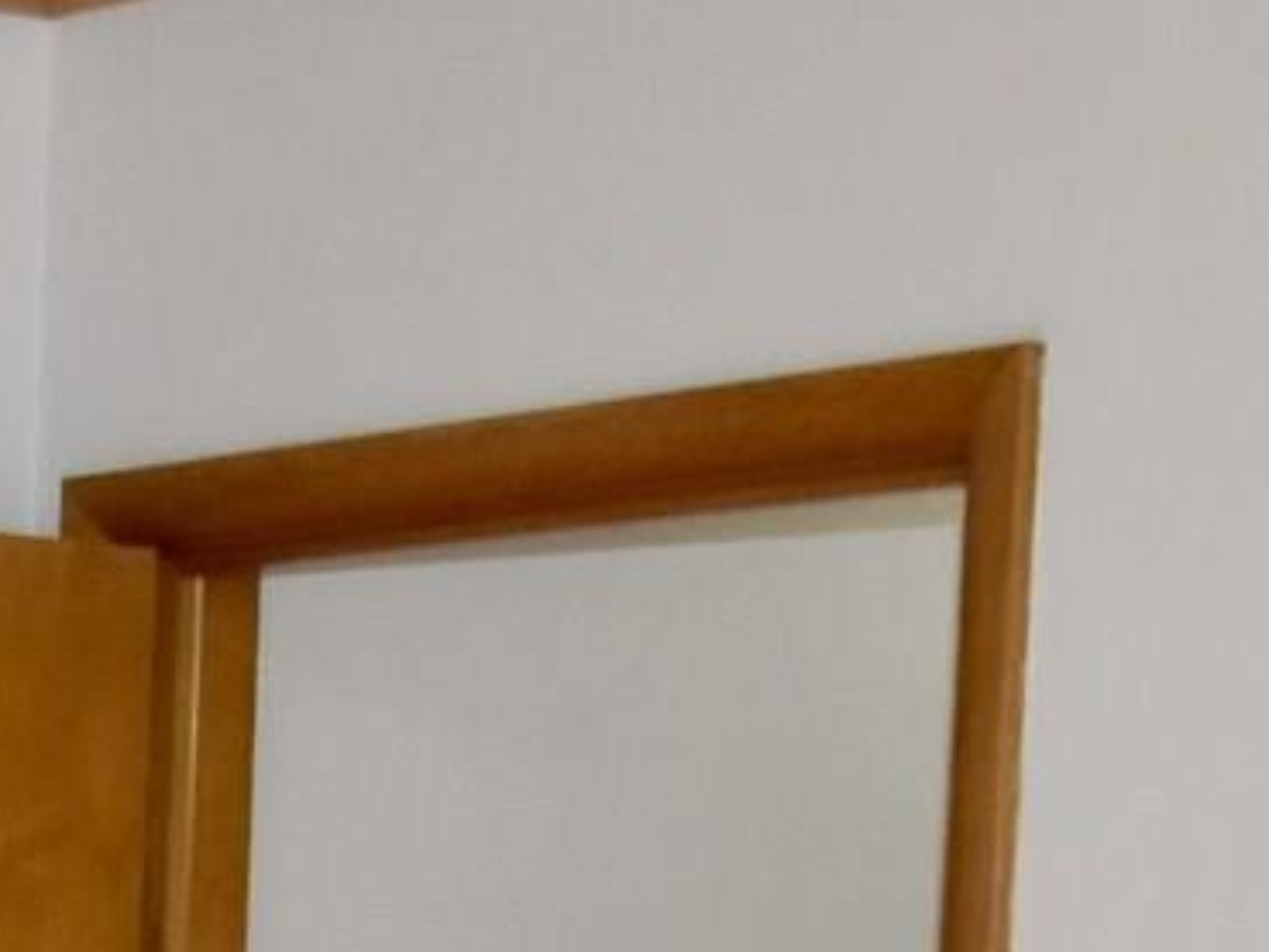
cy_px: 2743
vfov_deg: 7.0
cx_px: -1149
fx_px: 7041
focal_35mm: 192
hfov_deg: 9.7
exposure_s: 1/80
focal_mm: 16
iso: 800
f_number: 4.5
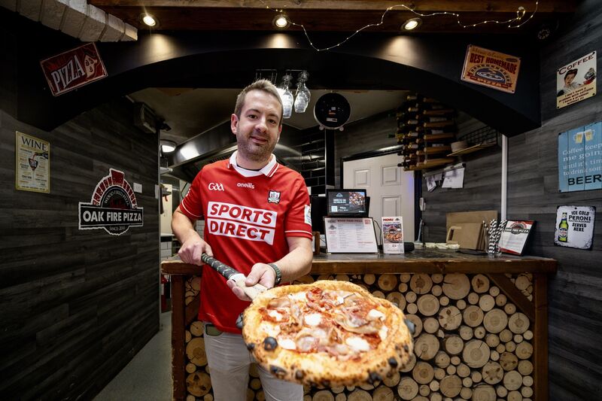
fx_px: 234
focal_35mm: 14
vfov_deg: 81.2
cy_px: 200
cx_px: 301
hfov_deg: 104.3
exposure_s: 1/100
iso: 1000
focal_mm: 14
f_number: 4
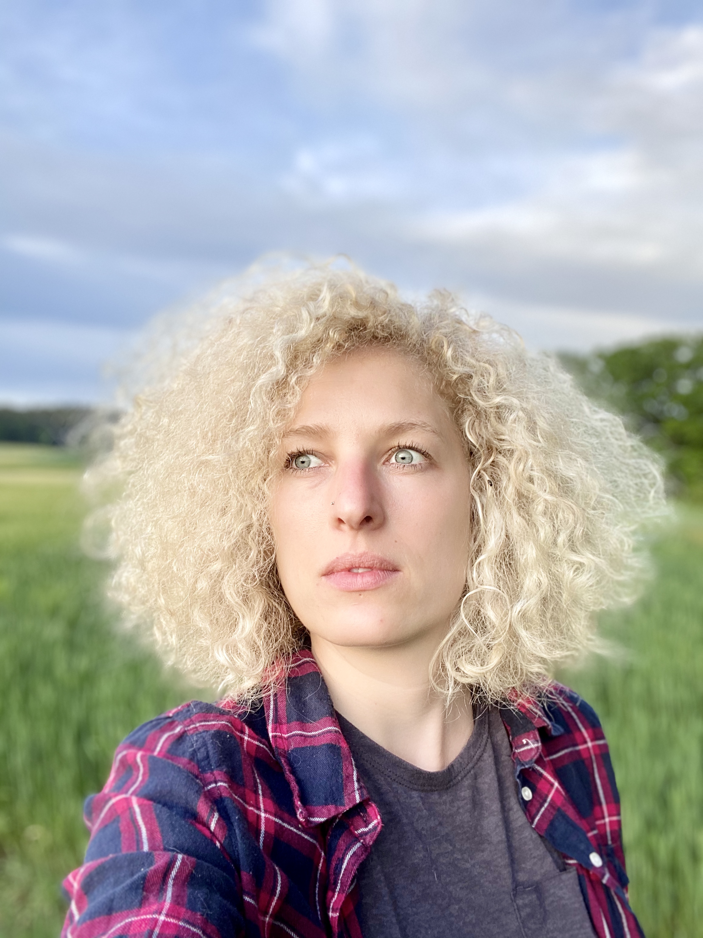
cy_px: 469
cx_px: 352
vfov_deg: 60.0
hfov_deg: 46.8
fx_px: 812
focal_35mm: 30
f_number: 2.2
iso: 40
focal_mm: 2.71
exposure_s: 1/122
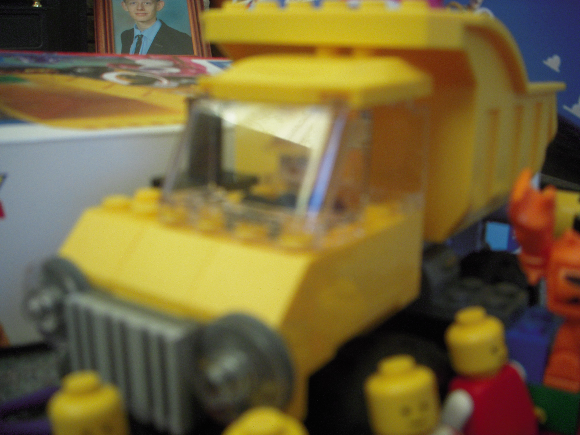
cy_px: 218
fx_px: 637
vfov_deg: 37.7
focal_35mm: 38
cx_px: 290
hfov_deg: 49.0
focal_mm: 6.3
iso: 200
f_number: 3.3
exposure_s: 1/15
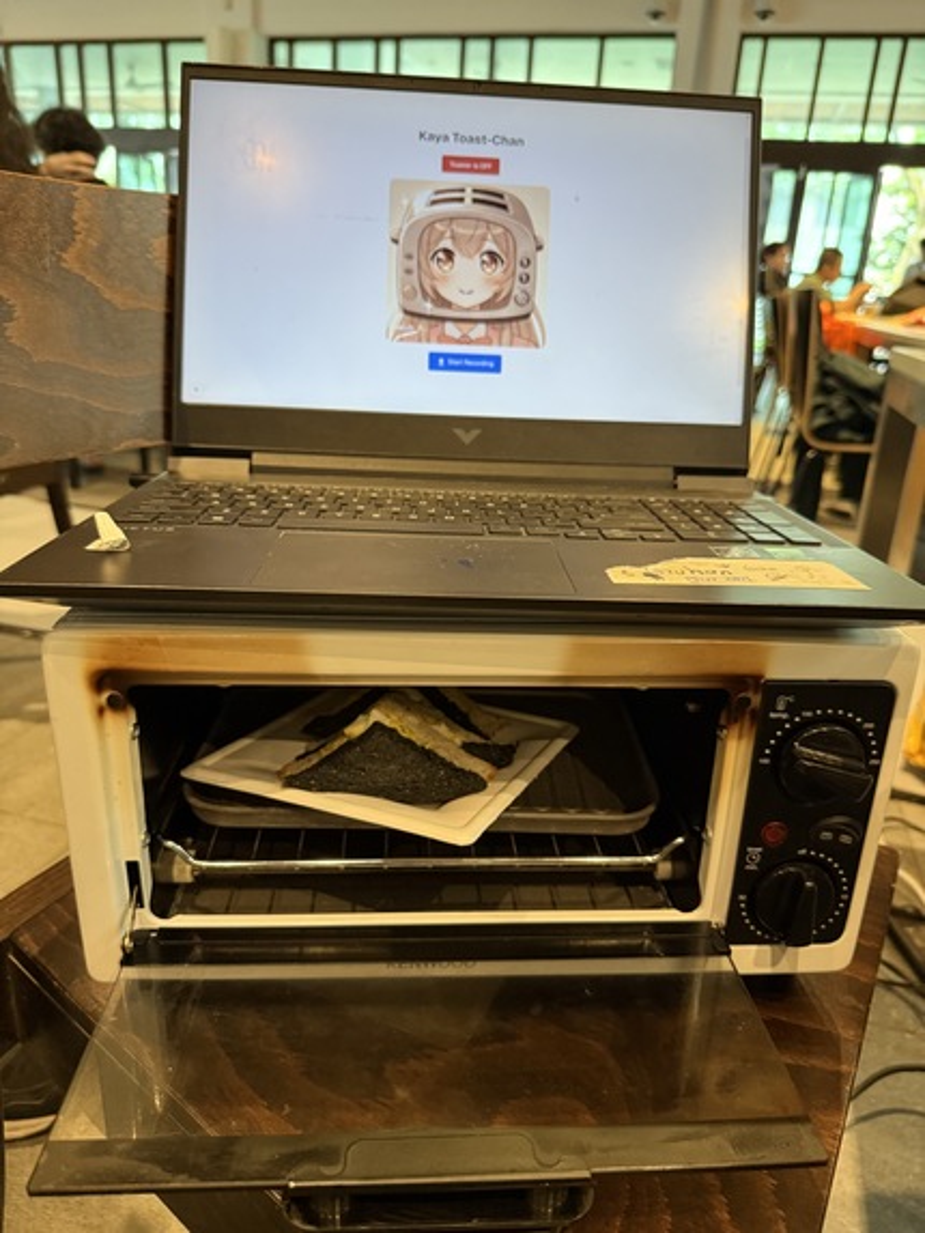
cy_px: 616
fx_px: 855
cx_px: 462
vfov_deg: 71.6
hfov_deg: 56.8
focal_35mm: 24
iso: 320
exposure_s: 1/50
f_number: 1.78
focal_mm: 6.76
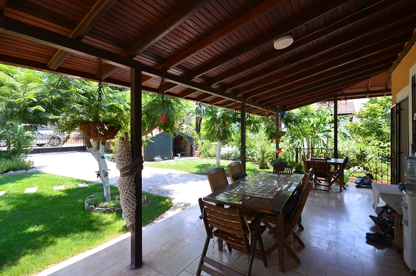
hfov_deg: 96.8
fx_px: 184
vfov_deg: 73.4
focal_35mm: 16
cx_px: 221
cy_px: 133
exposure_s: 1/100
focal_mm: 10
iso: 400
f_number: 9
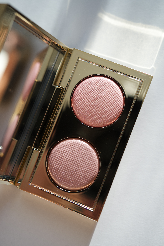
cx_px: 82
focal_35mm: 40
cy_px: 123
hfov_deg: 33.4
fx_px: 273
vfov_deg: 48.5
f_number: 4
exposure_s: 1/125
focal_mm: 40
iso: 160
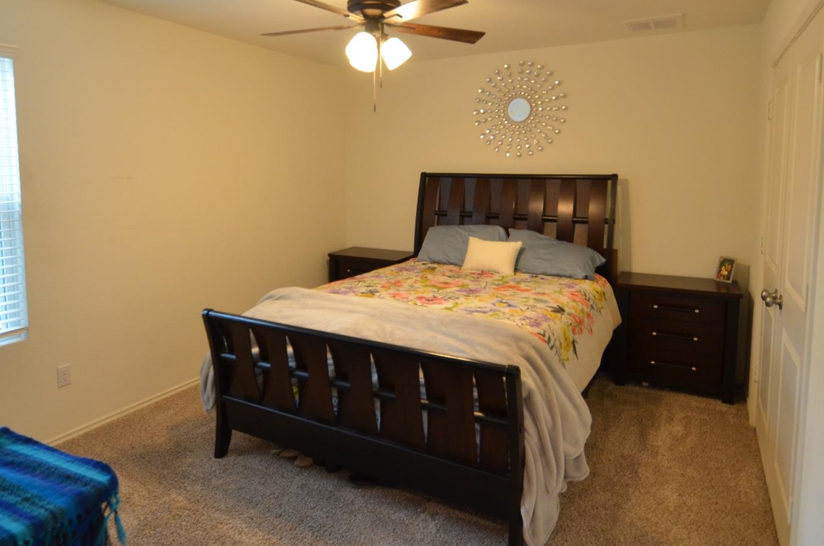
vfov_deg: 56.3
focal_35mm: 22
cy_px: 201
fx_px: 503
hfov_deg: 78.7
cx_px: 427
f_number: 4
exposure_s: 1/60
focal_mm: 10
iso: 800
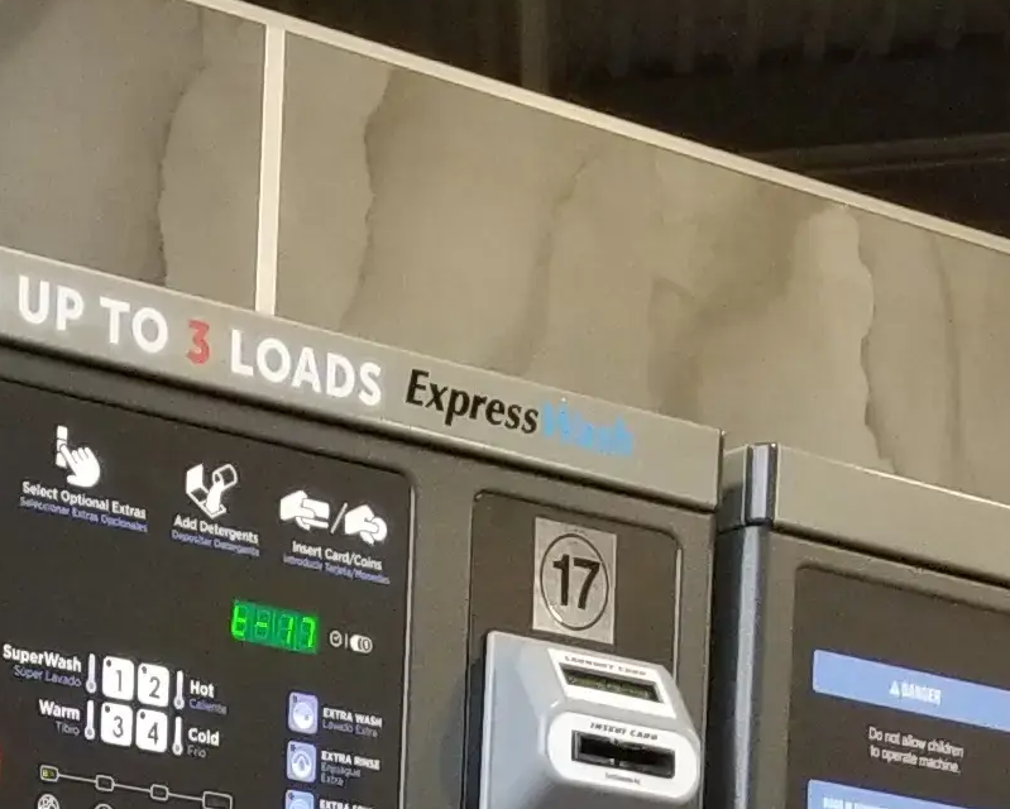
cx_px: -346
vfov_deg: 10.6
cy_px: 1856
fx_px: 3828
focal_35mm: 128
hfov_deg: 14.3
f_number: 1.7
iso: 160
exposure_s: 1/60
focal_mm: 4.25
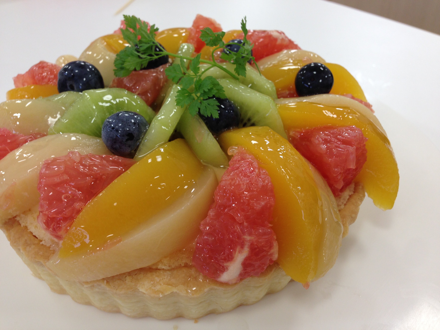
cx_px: 220
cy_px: 165
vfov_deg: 42.9
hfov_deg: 55.4
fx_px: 419
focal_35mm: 33
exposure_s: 1/40
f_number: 2.4
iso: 50
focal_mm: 4.12
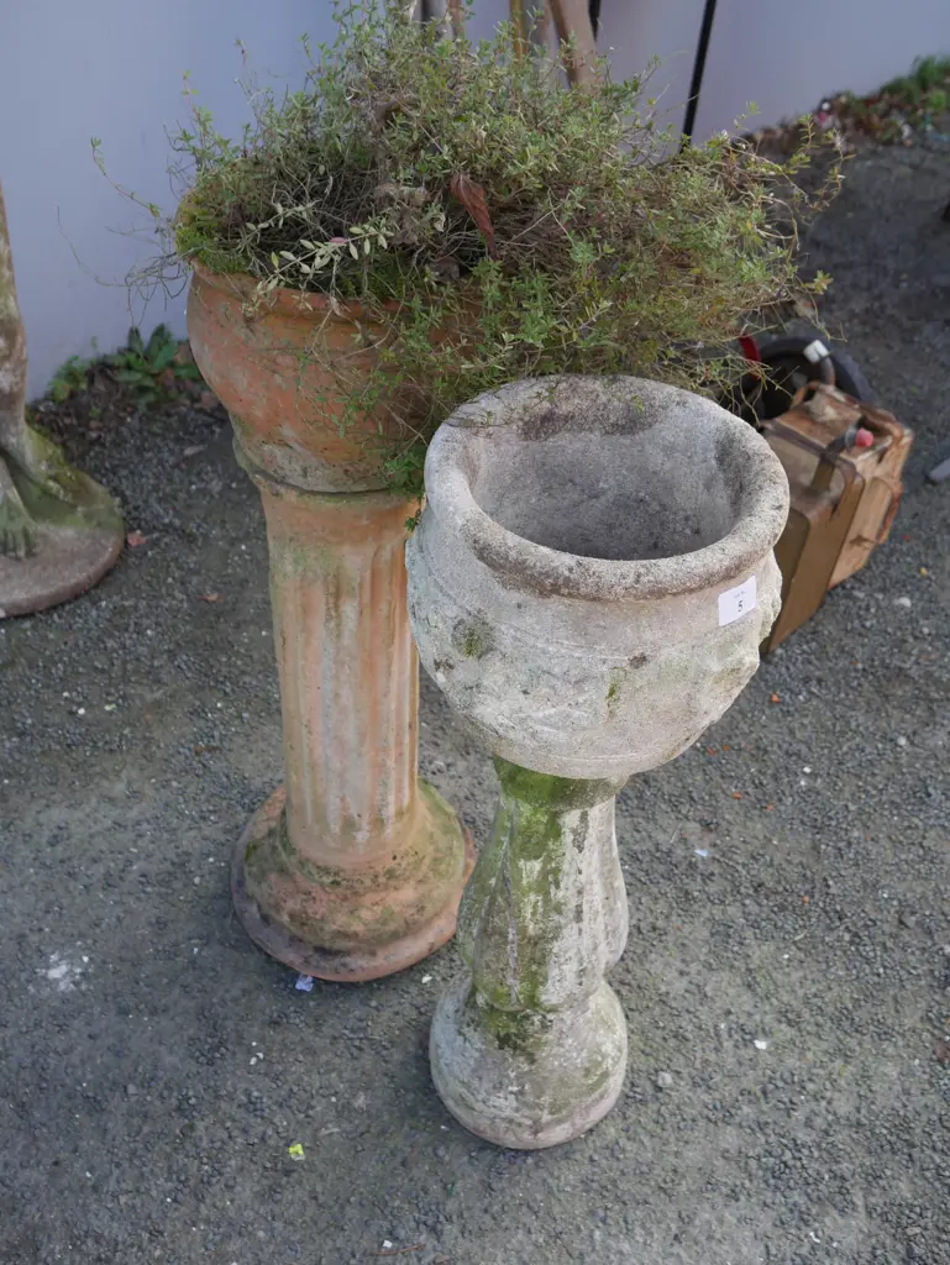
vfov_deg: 53.9
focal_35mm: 34
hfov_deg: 41.8
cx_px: 475
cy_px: 632
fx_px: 1243
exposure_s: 1/125
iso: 200
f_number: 4.5
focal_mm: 17
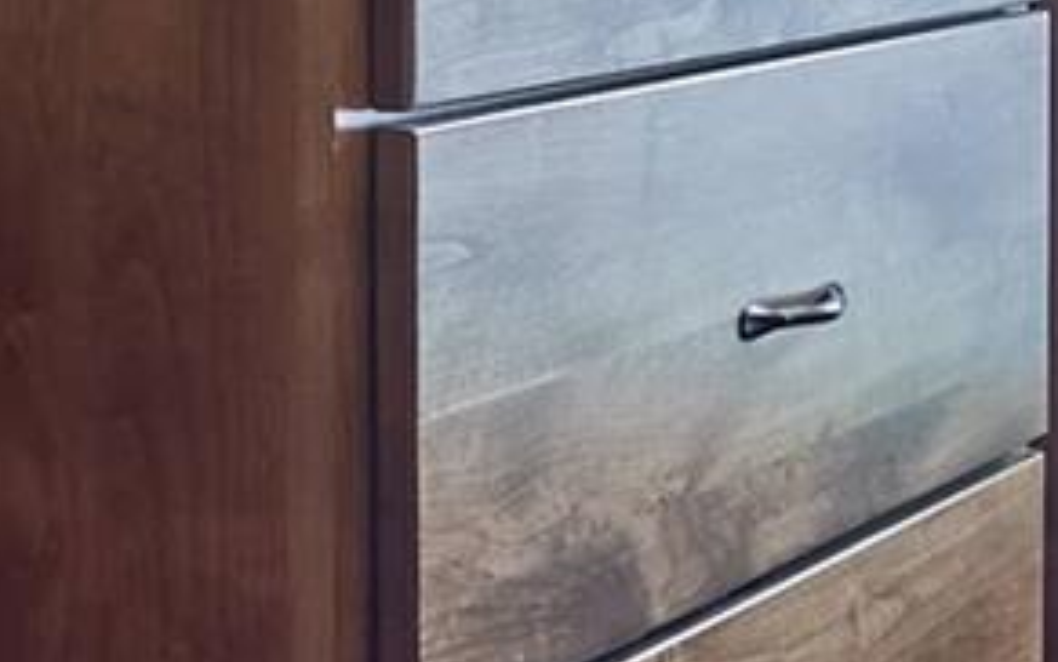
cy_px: -253
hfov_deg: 16.5
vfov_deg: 11.1
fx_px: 3317
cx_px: 1600
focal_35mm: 115
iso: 800
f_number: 8
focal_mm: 16
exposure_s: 1/15
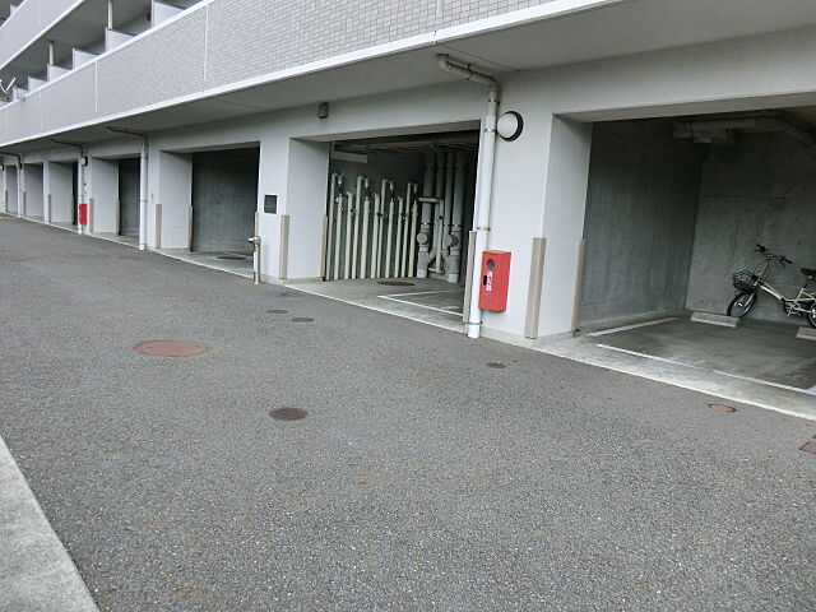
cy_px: 306
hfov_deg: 71.6
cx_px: 408
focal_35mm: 24
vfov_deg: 56.8
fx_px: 566
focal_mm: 4.3
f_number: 3.2
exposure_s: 1/250
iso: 80
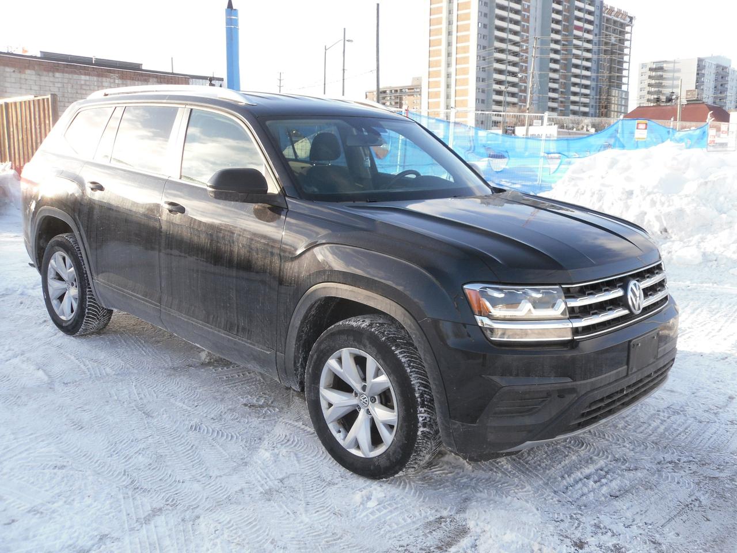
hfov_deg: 52.6
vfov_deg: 40.7
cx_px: 368
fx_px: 745
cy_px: 276
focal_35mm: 35
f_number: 3.5
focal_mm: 6.3
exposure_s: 1/181
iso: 80
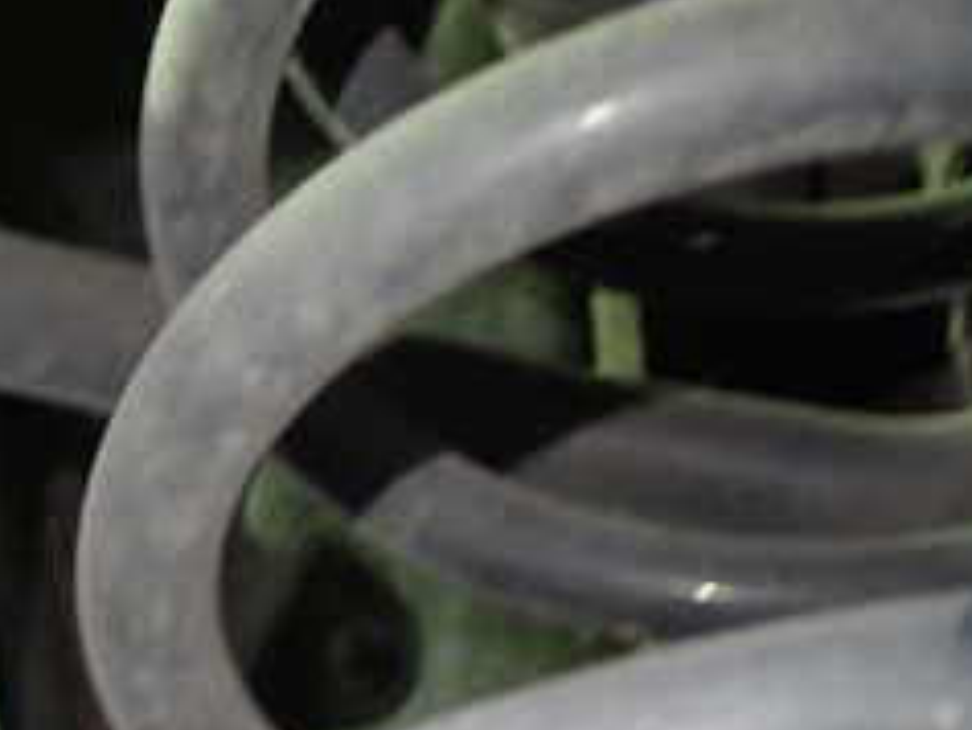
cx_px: -103
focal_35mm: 76
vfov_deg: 18.7
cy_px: 783
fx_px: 2135
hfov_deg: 24.0
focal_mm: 5.4
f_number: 2.3
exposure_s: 1/30
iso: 800
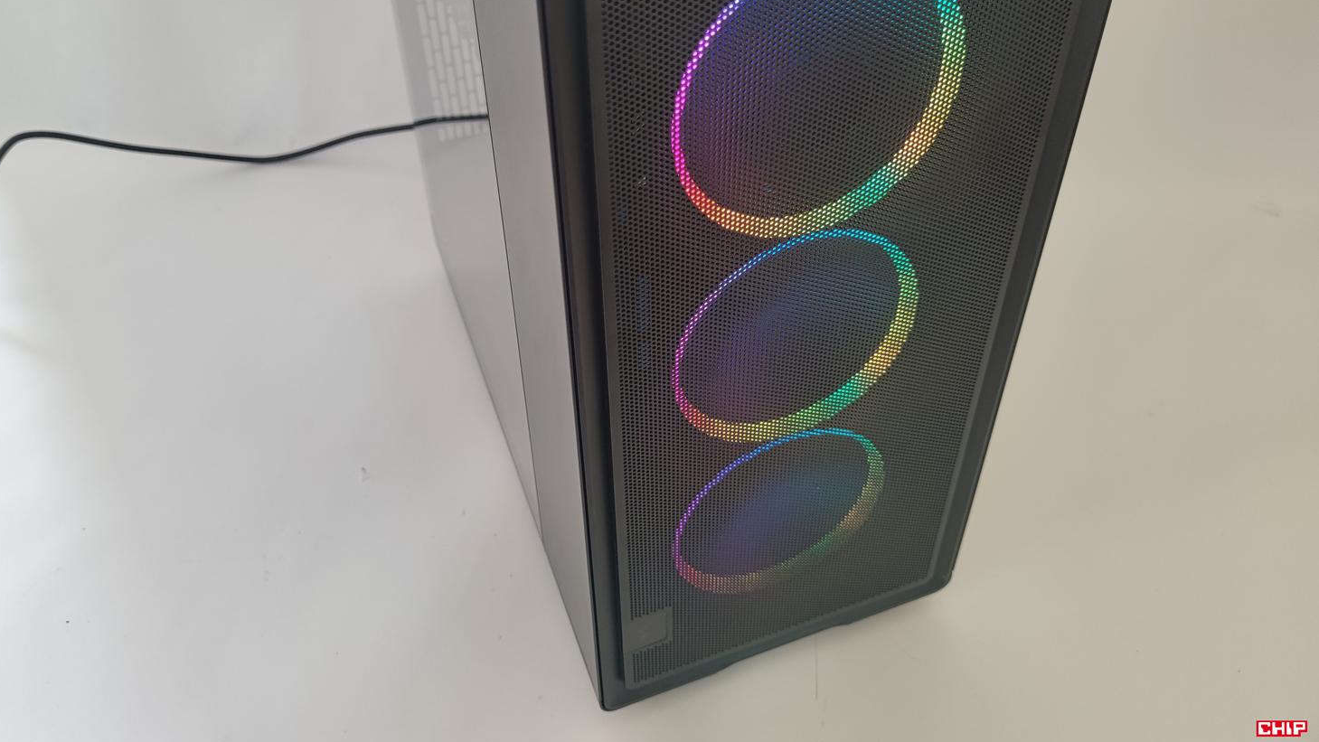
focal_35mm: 28
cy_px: 242
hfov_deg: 67.9
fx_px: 979
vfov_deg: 40.9
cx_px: 643
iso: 246
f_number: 1.85
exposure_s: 1/52
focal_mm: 6.78
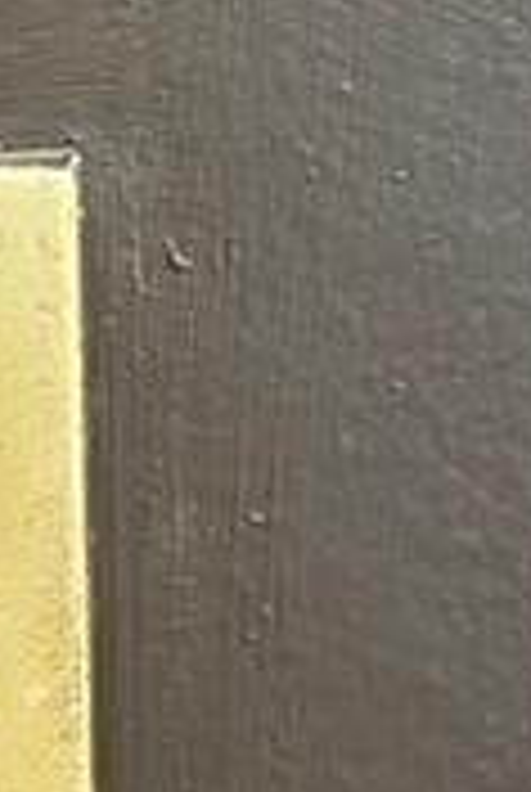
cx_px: -117
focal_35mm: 184
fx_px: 4055
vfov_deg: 11.1
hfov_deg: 7.4
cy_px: 634
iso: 640
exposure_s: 1/30
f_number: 1.6
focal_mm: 5.96
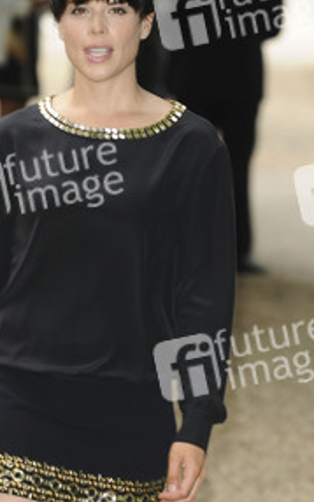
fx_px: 4236
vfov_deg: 6.8
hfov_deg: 4.2
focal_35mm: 310
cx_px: 85
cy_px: 272
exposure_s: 1/160
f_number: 4.5
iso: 500
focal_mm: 145
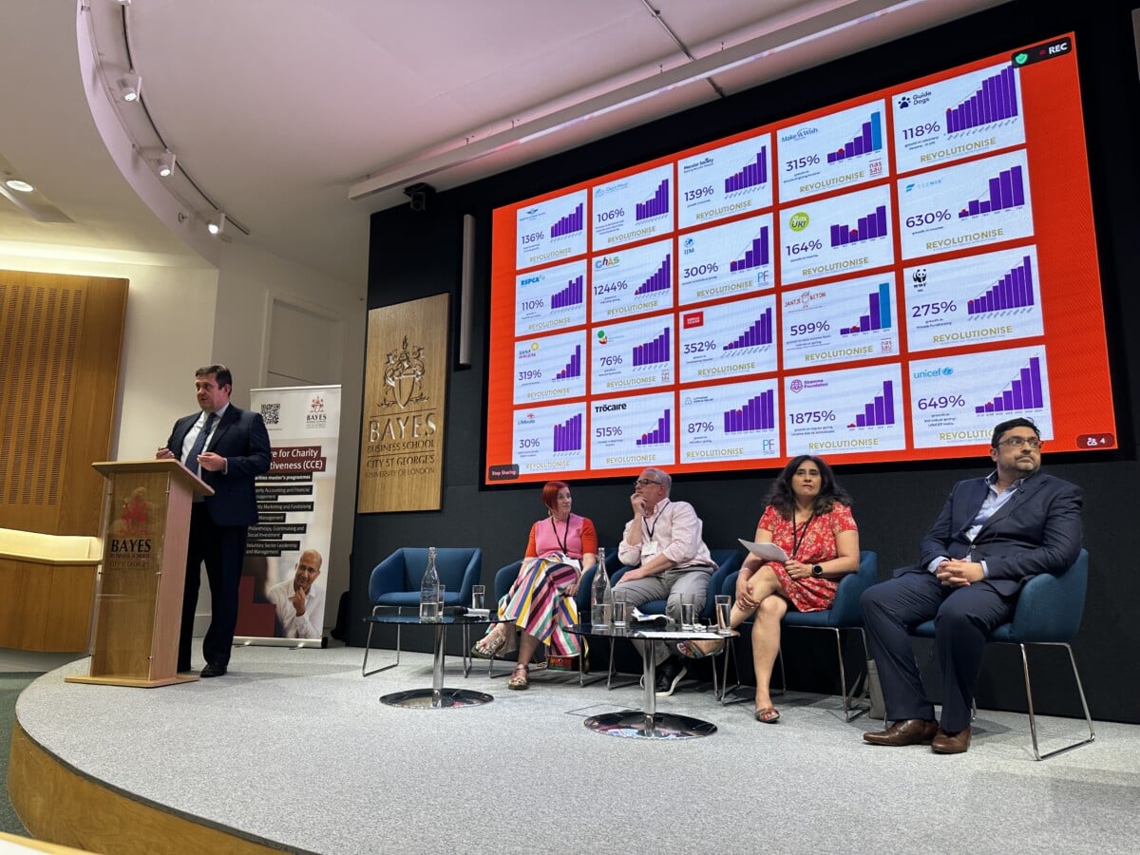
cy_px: 428
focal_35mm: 24
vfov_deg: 56.8
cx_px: 570
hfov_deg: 71.6
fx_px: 790
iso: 80
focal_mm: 6.86
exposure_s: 1/90
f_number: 1.78
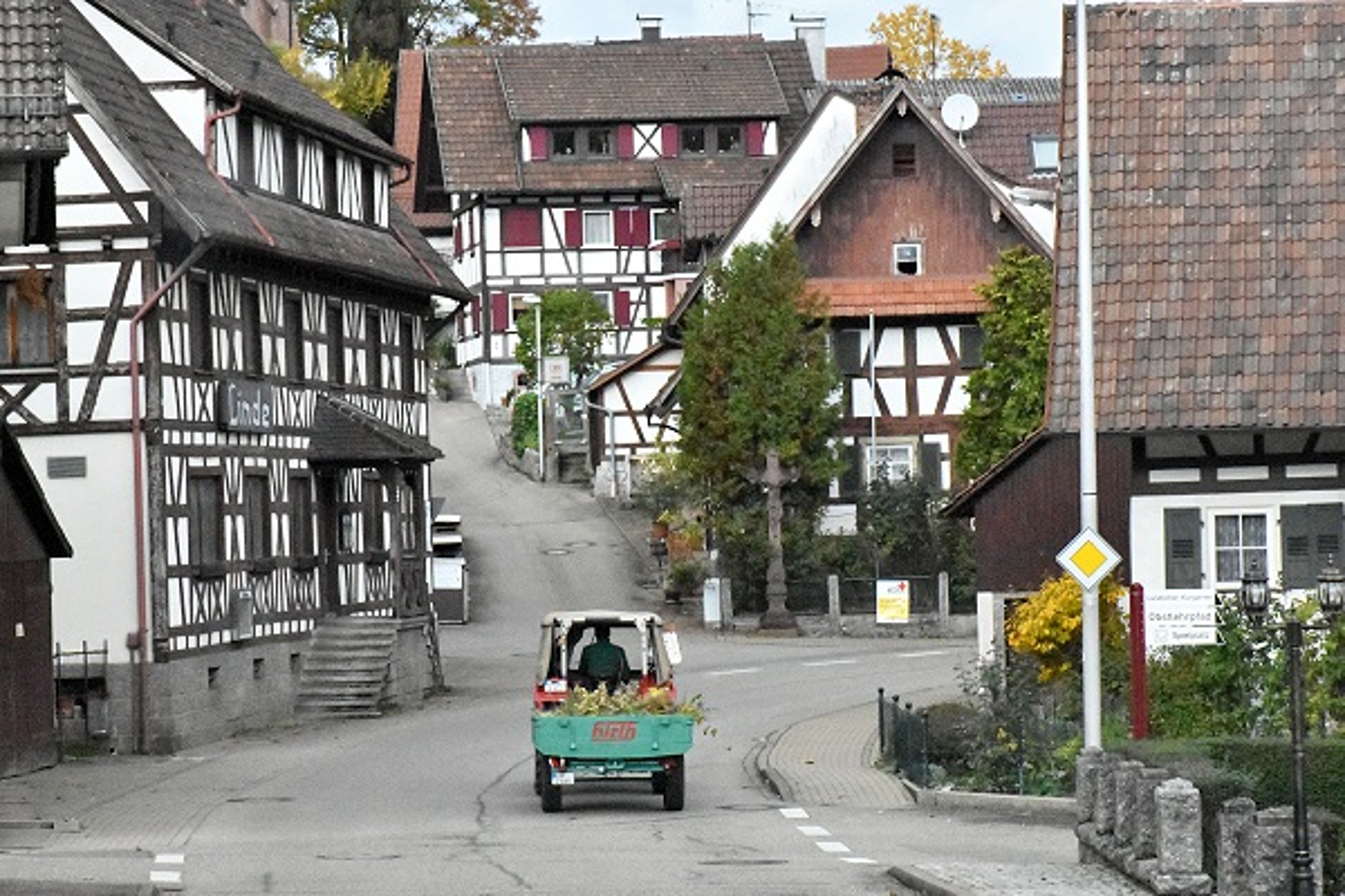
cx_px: 672
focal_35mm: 128
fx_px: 4763
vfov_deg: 10.8
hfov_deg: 16.1
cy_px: 448
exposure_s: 1/5000
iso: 12800
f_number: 10
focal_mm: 85
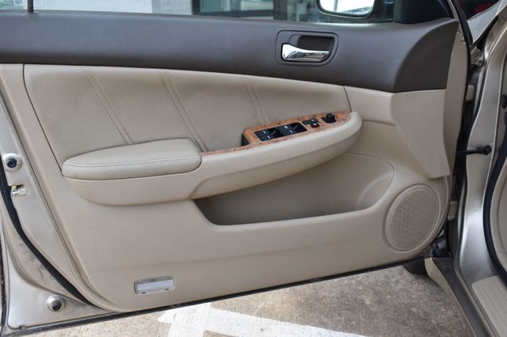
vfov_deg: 36.8
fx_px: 507
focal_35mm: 36
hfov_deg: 53.2
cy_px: 168
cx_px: 254
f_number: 5.6
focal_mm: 24
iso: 200
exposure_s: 1/160
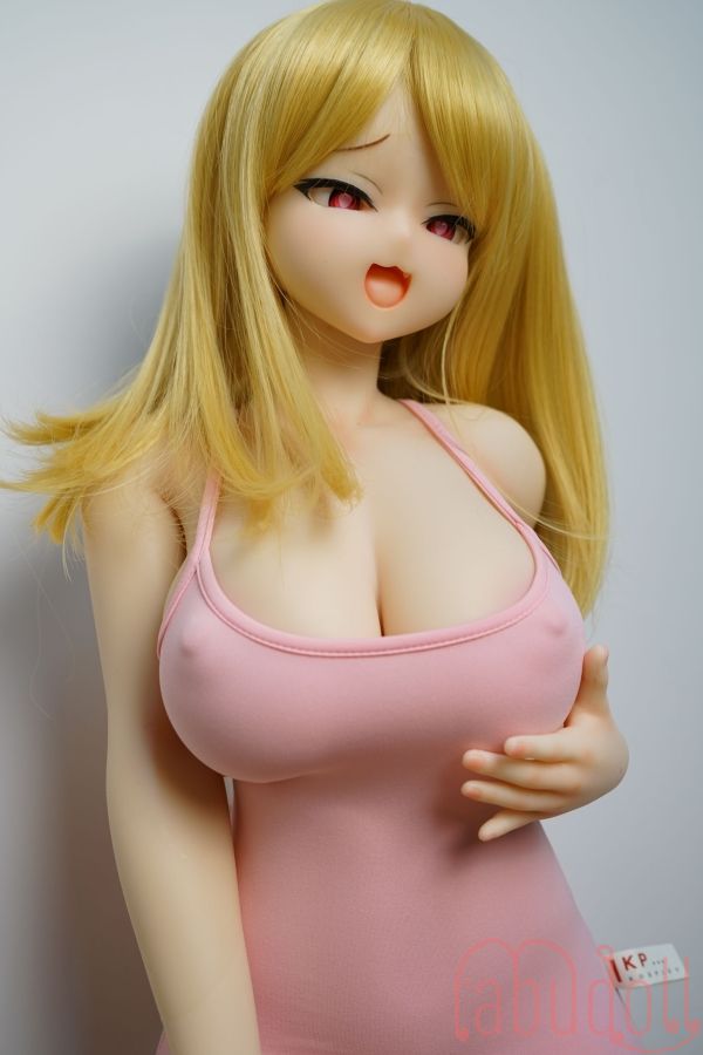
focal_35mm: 35
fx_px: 1025
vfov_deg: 54.4
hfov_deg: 37.9
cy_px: 528
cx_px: 352
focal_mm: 35
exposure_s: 1/100
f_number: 4.5
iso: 400
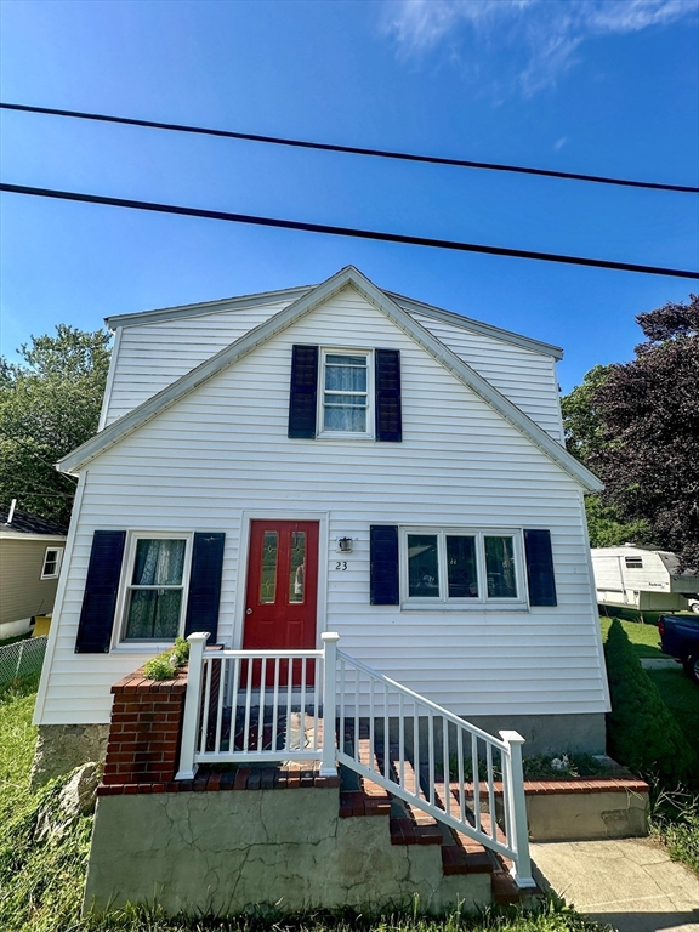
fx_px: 377
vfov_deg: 102.1
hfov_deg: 85.7
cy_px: 466
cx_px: 350
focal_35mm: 14
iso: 40
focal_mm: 2.22
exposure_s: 1/1600
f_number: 2.2
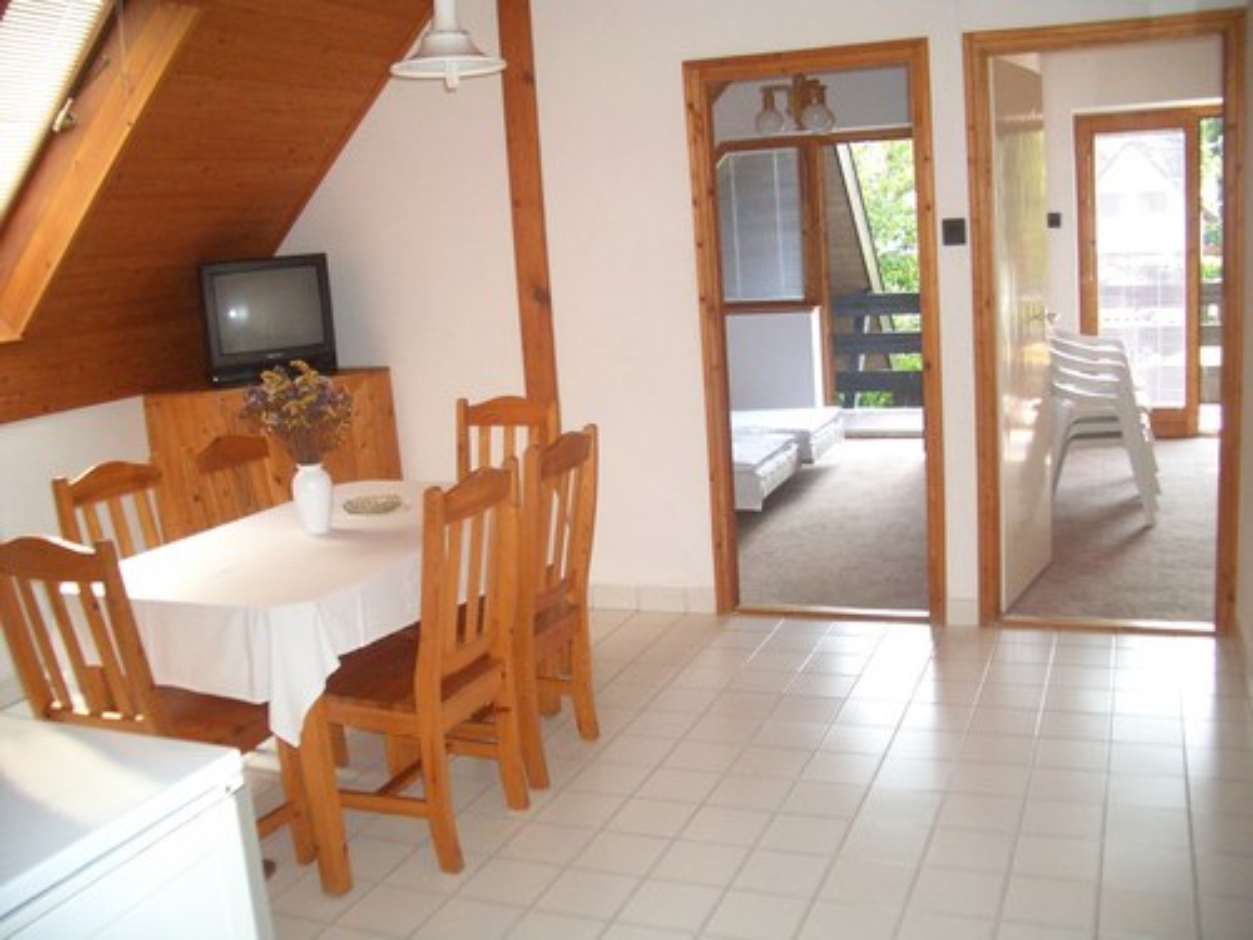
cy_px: 470
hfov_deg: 52.6
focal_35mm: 35
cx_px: 626
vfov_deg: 40.7
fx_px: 1267
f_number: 2.6
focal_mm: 5.8
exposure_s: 1/125
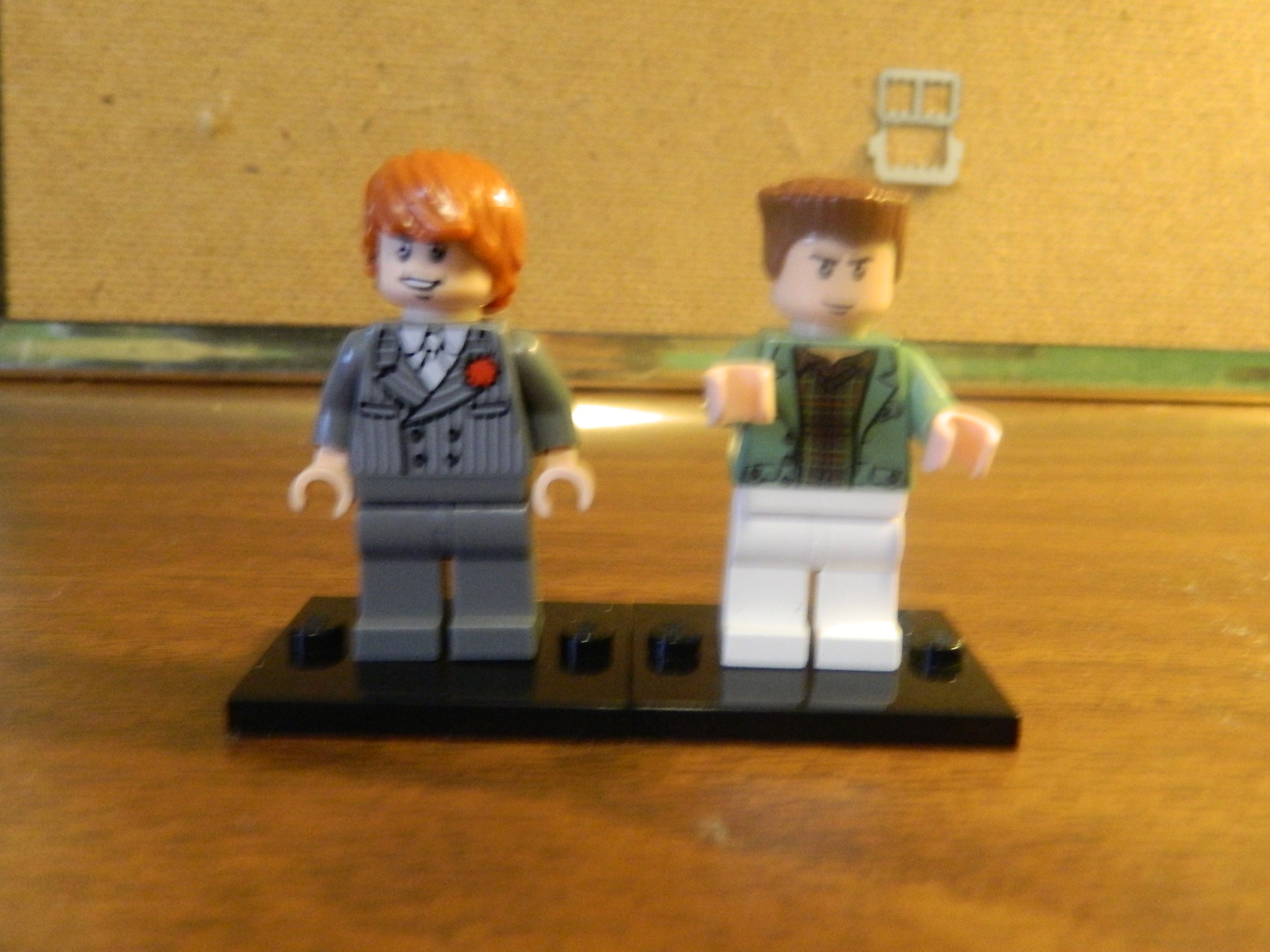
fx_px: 1064
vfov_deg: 48.2
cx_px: 668
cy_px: 452
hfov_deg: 61.6
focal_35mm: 29
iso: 400
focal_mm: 4.5
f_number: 3.1
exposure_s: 1/13
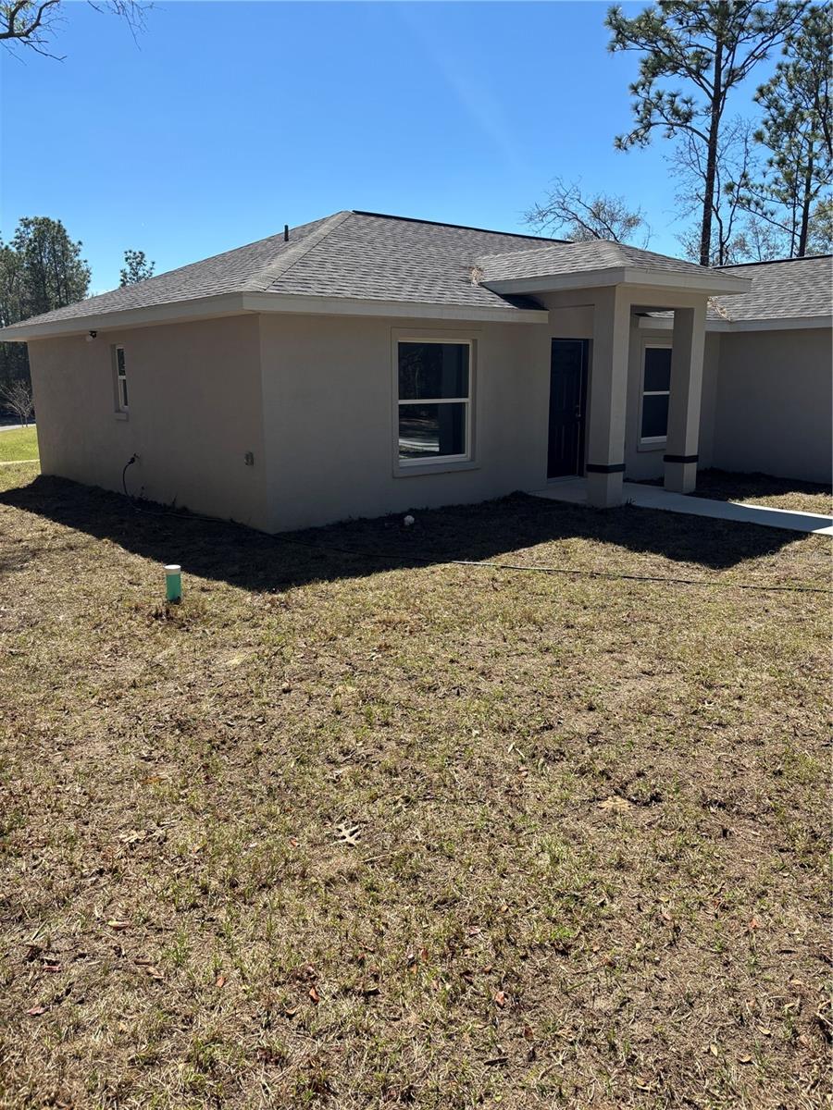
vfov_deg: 67.3
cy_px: 555
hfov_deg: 53.1
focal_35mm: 26
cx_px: 416
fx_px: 834
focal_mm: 5.96
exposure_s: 1/2778
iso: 50
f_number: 1.6
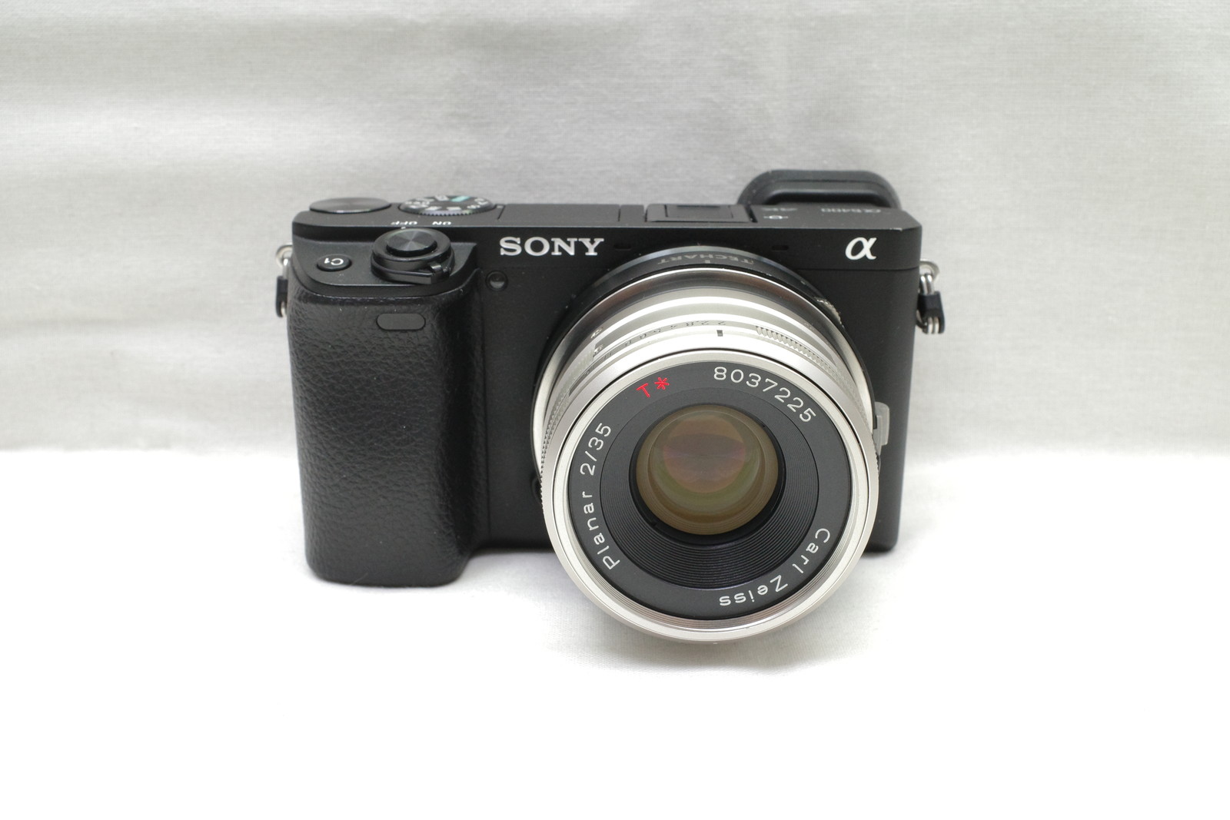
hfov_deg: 54.4
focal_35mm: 35
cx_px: 615
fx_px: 1196
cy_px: 410
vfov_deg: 37.9
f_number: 9
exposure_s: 1/30
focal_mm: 18.3
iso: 1000
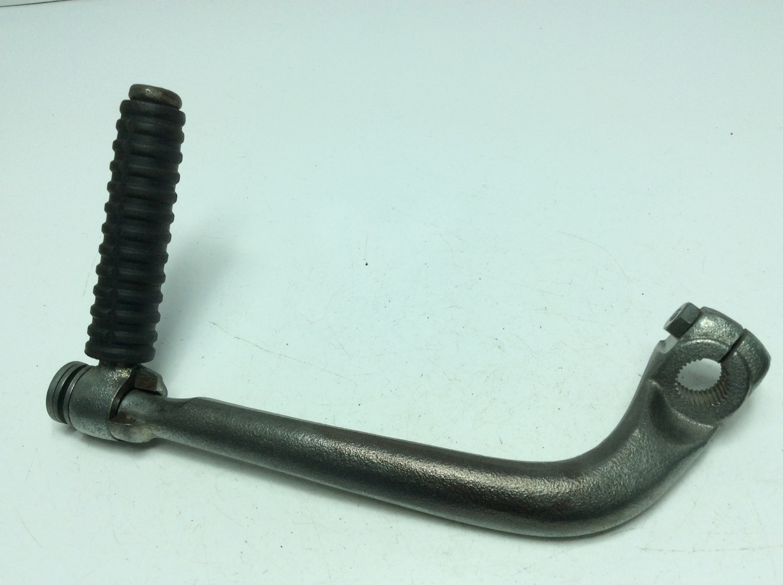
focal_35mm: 32
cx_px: 392
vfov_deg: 44.1
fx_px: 723
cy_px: 292
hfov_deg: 56.9
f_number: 2.4
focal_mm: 3.3
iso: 32
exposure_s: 1/583
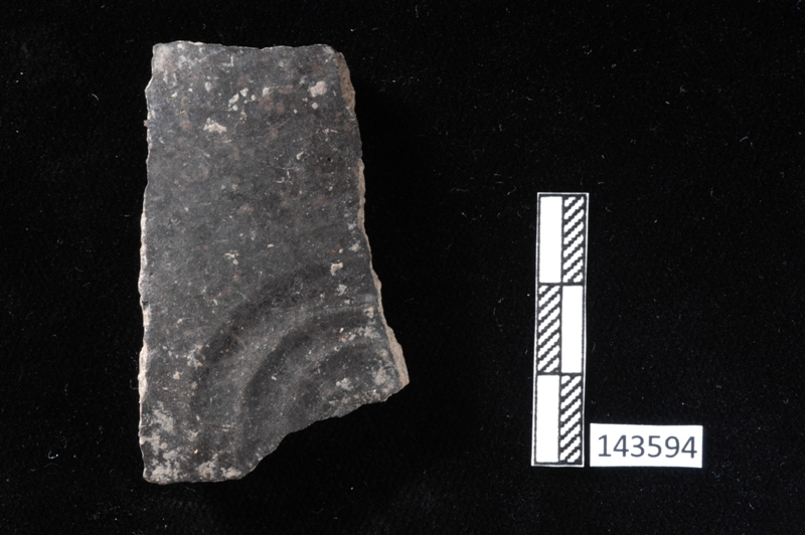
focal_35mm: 90
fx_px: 2011
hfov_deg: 22.6
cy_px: 268
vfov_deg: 15.2
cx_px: 402
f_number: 16
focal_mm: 60
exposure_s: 1/100
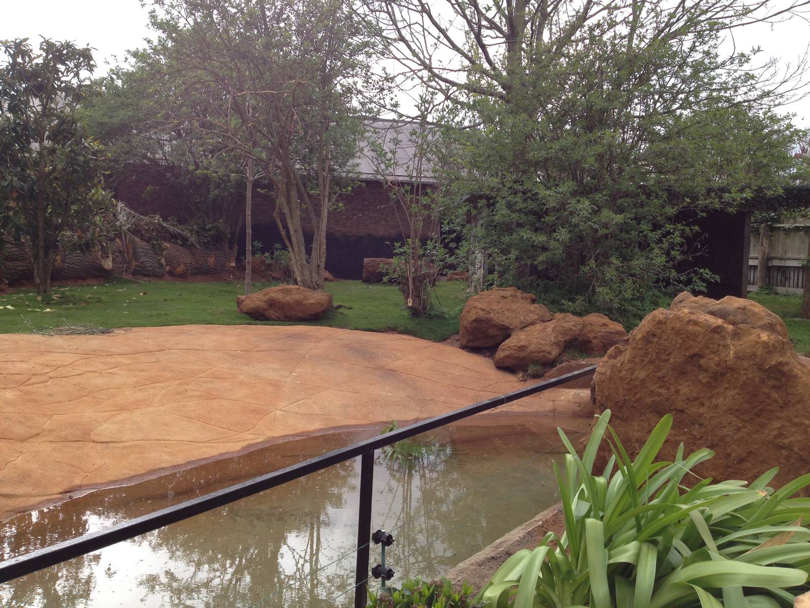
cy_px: 304
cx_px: 405
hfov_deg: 52.6
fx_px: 819
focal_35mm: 35
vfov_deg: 40.7
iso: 50
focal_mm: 4.28
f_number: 2.4
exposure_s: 1/699
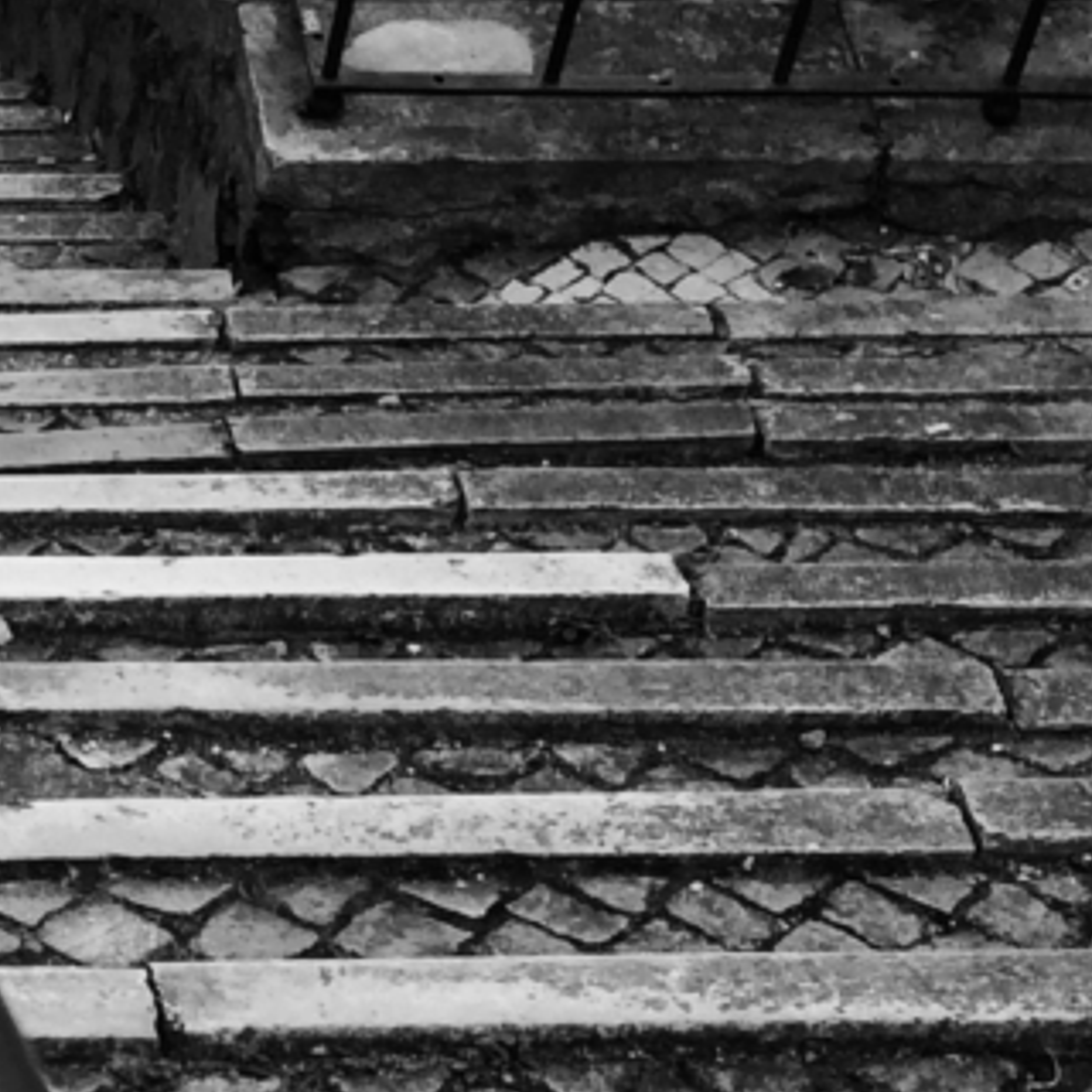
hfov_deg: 13.3
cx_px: -780
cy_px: 1184
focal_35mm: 120
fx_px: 4283
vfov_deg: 14.2
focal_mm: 4.15
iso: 32
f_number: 2.2
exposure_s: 1/270
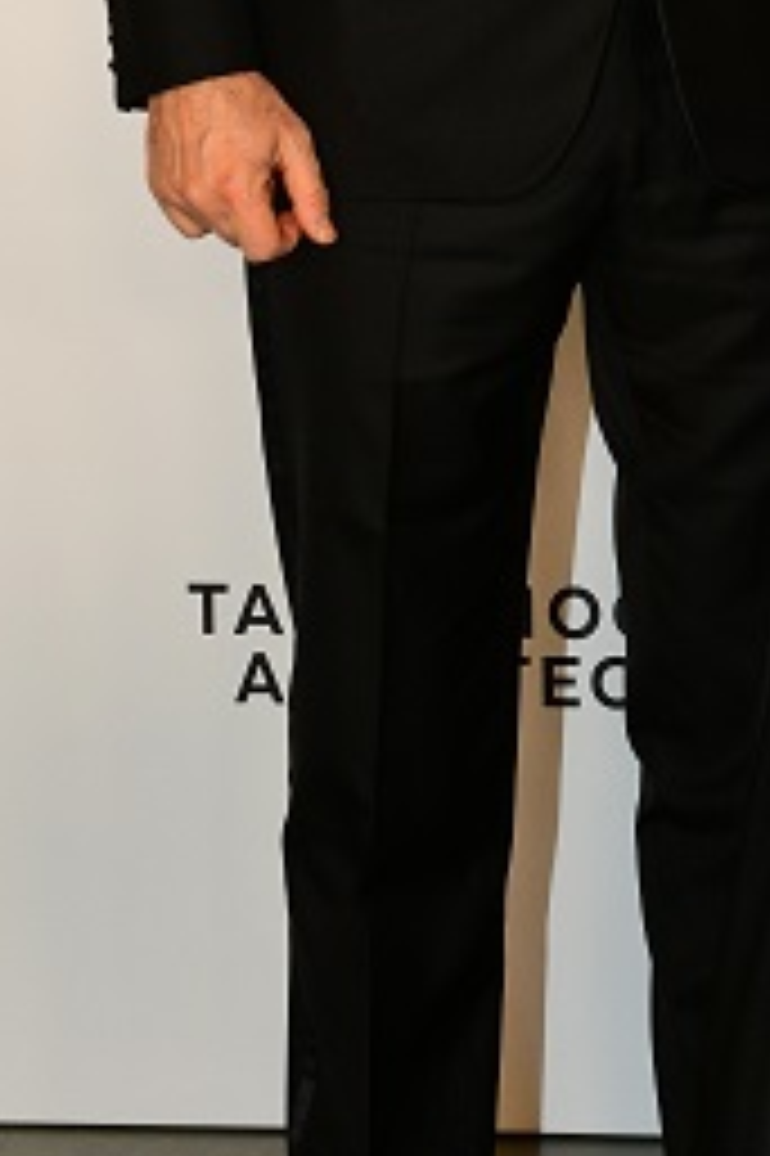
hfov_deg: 9.7
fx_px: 4497
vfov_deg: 14.3
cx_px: 914
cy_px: -166
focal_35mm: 140
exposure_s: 1/250
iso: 640
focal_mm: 36
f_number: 5
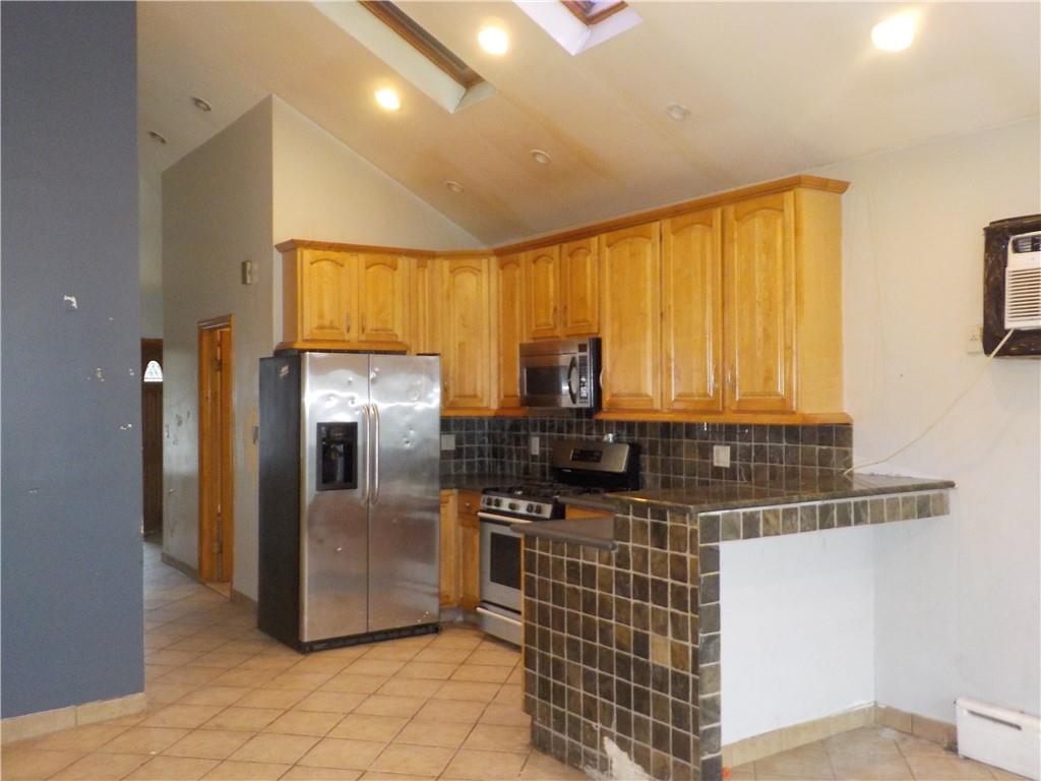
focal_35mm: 30
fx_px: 902
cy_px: 390
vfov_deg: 46.8
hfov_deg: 60.0
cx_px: 520
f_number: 3.3
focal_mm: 4.1
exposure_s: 1/30
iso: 450
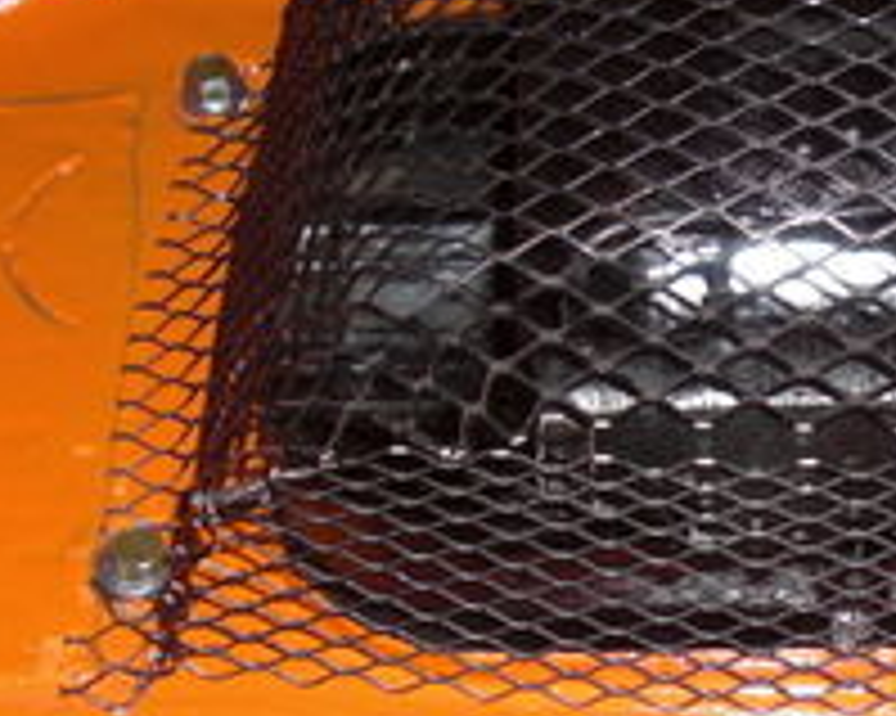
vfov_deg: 13.6
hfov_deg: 16.7
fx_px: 2995
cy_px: 437
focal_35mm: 113
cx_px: 846
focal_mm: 6.3
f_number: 2.8
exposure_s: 1/60
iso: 100
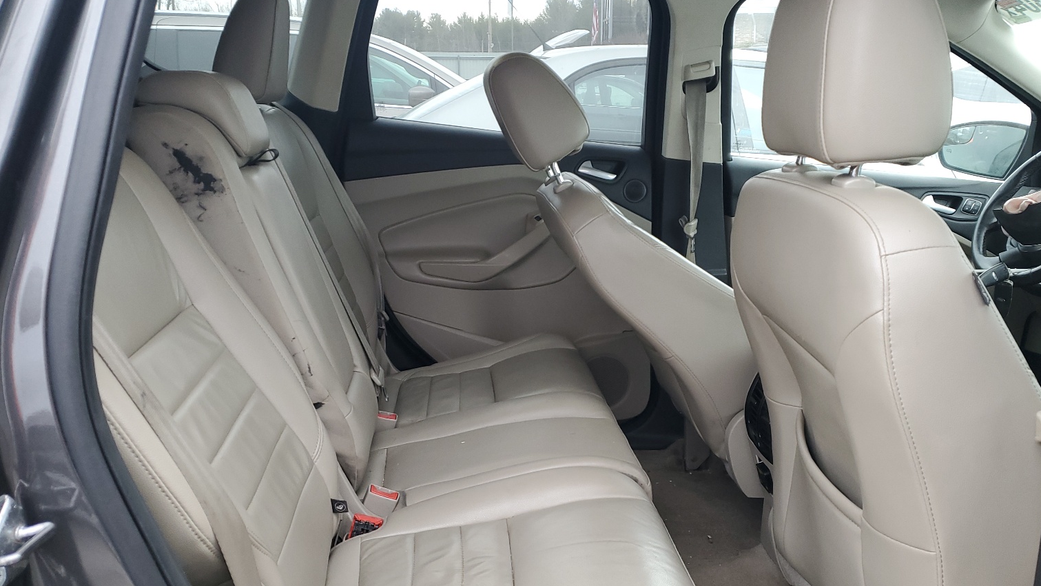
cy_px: 341
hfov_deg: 64.3
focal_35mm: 30
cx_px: 539
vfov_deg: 38.8
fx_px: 828
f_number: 1.5
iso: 70
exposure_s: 1/60.2
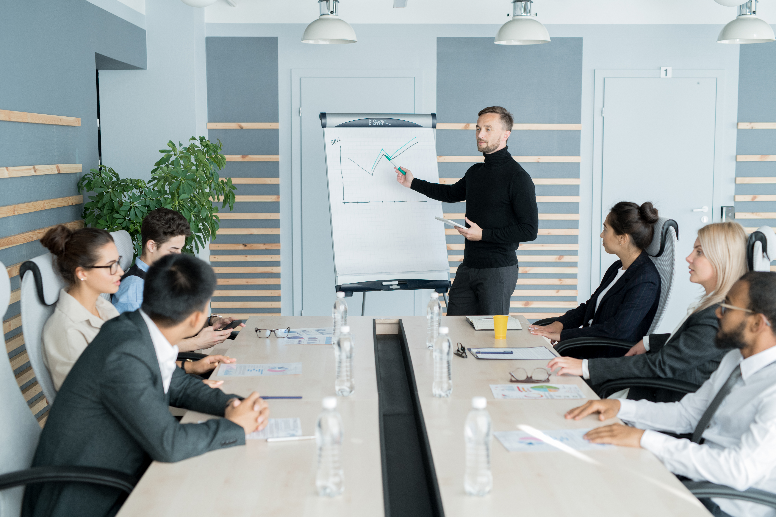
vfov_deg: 27.0
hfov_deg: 39.6
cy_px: 258
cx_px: 388
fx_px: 1078
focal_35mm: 50
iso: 400
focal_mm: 50
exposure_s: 1/160
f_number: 3.2
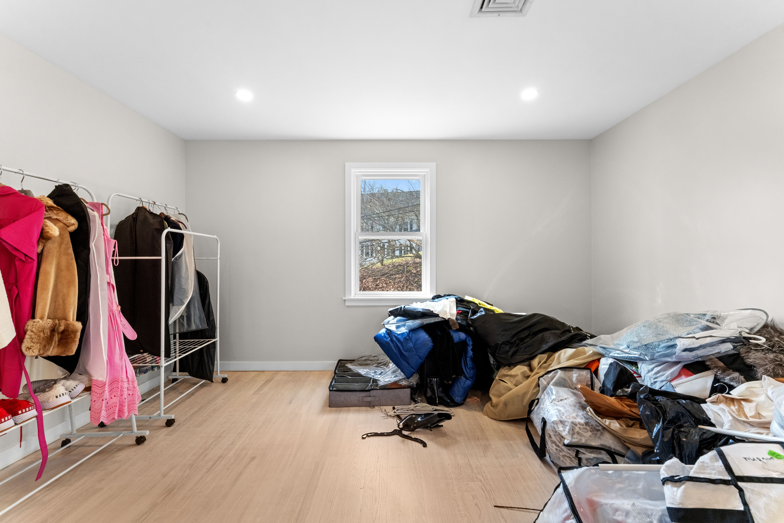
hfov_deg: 100.8
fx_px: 324
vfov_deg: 77.7
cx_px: 392
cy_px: 262
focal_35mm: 15
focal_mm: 14.9
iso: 3200
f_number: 11
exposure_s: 1/20
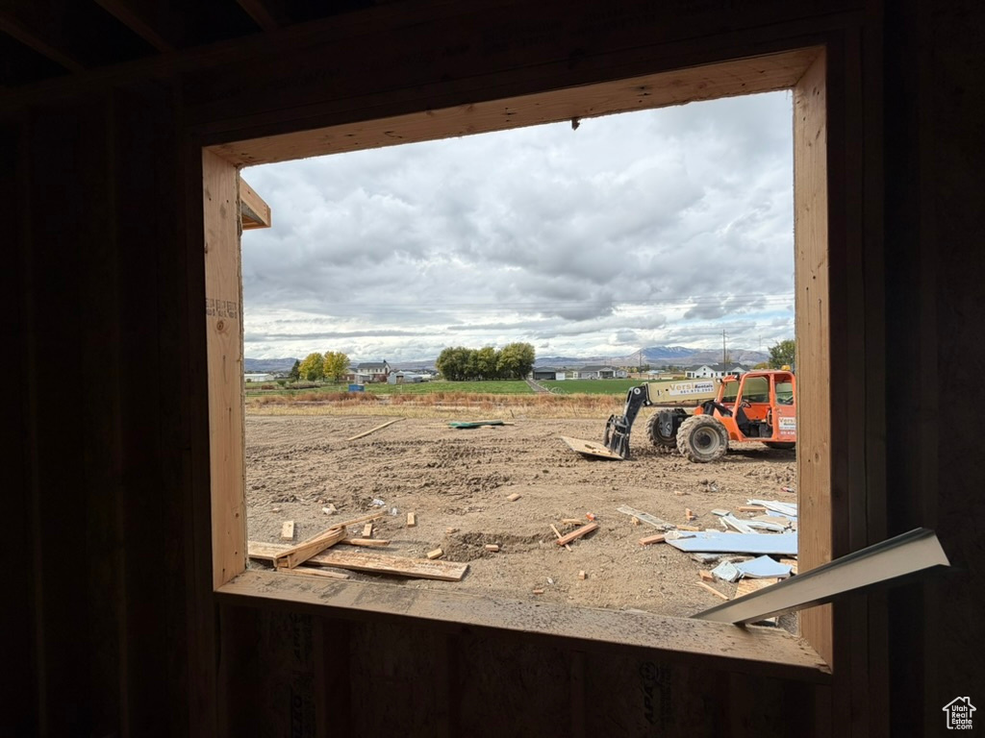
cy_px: 369
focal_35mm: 14
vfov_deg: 85.7
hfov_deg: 102.1
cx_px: 492
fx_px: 398
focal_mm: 2.22
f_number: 2.2
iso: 20
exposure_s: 1/770
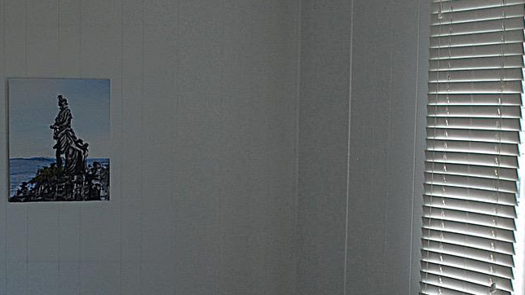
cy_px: 338
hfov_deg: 21.4
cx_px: 291
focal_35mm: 100
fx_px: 1392
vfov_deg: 11.9
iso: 125
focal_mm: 20
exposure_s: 1/125
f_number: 5.6
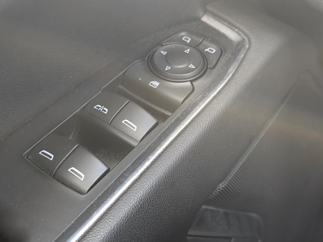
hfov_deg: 36.2
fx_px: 495
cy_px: 126
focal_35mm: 53
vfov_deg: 27.5
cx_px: 155
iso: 448
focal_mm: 6.9
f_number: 1.68
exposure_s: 1/84
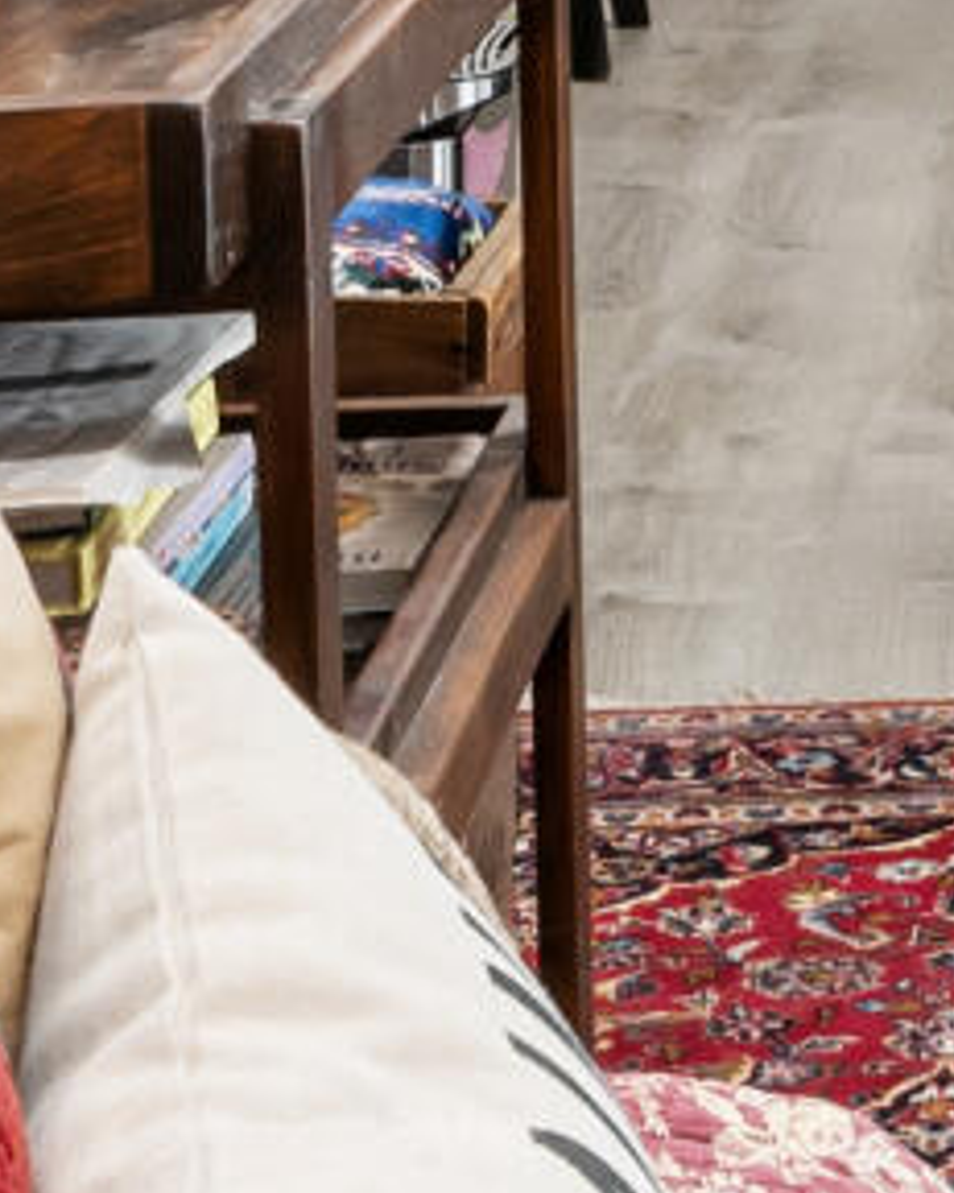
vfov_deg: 12.2
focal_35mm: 146
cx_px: 1251
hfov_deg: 10.3
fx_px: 5156
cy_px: -937
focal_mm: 15
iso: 320
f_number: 10
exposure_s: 1/1.25
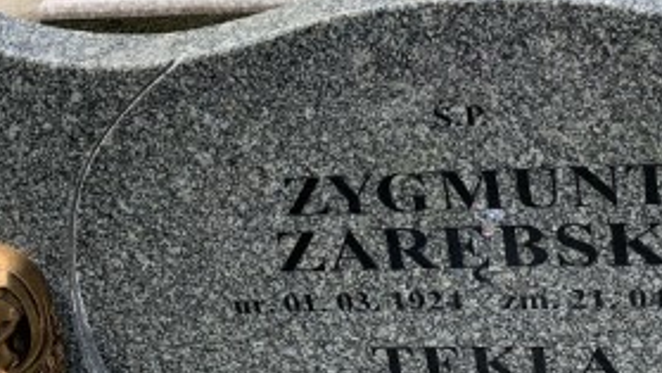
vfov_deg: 18.1
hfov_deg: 32.3
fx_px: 1141
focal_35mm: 65
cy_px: 12
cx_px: 387
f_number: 1.8
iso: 25
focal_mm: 4.25
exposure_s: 1/1718
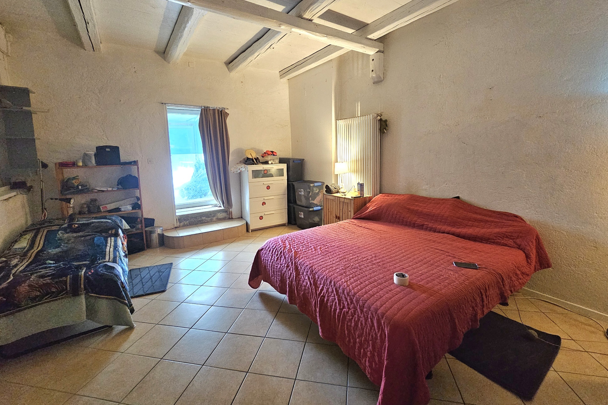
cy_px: 179
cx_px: 309
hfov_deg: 104.2
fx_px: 236
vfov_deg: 80.9
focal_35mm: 14
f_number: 2.2
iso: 640
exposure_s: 1/33.4
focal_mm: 2.2
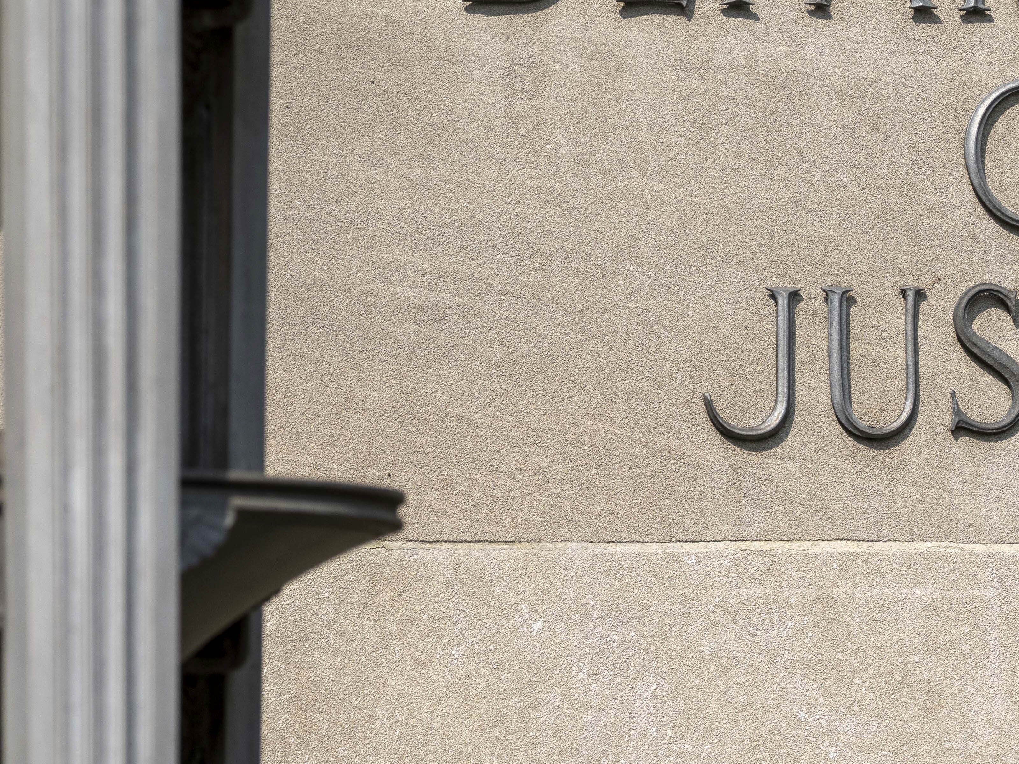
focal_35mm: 457
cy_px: 132
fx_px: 13452
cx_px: 536
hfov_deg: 4.3
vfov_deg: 3.3
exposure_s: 1/500
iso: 160
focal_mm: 179
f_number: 8
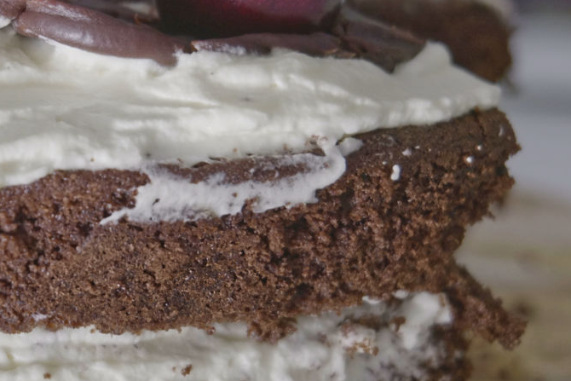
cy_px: 59
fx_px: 2364
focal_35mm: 149
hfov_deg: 13.5
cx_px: -32
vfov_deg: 9.2
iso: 640
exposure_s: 1/100
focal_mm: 52
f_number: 5.4
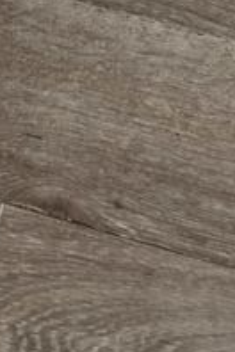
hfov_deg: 11.3
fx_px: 1185
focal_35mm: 121
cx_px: 110
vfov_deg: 13.2
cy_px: -457
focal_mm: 5.4
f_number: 1.8
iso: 320
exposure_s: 1/100
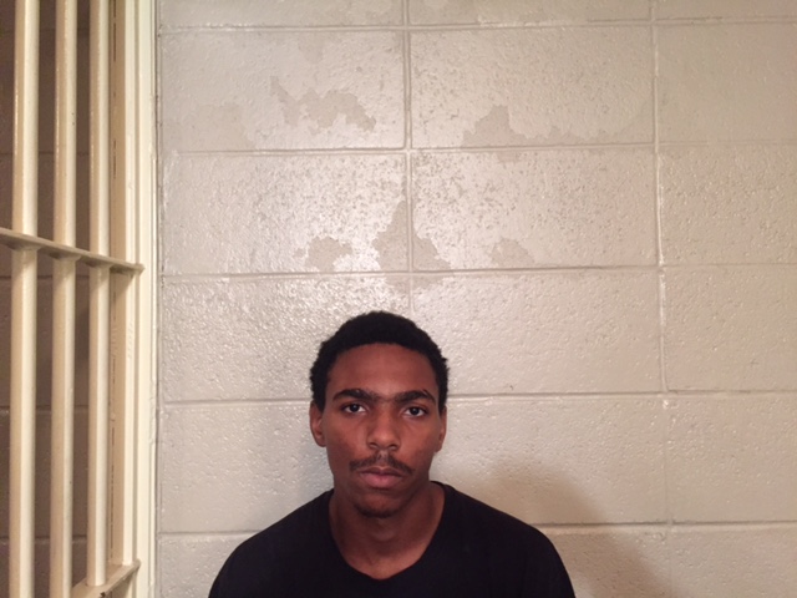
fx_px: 668
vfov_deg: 48.2
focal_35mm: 29
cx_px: 398
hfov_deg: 61.7
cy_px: 299
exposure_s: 1/15
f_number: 2.2
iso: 250
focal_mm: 4.15
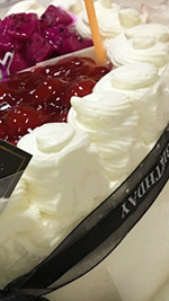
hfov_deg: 16.6
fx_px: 566
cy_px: 207
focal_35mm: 71
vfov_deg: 29.5
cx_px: -8
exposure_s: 1/8
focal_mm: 4.15
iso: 100
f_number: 2.2
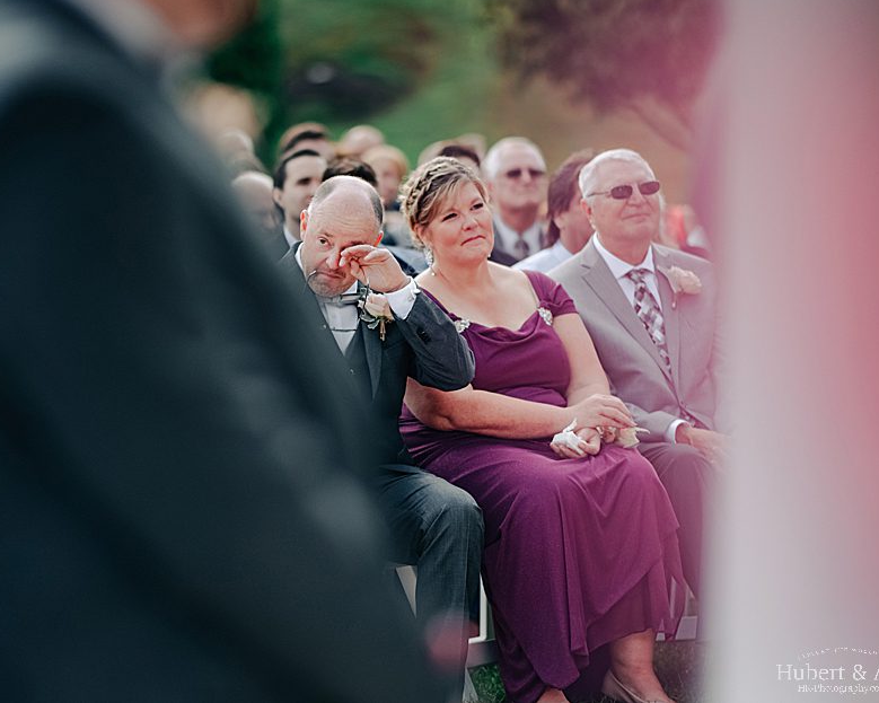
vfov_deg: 13.0
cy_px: 350
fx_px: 3095
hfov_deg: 16.2
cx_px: 395
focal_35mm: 119
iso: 250
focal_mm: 105
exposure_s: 1/6400
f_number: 1.6
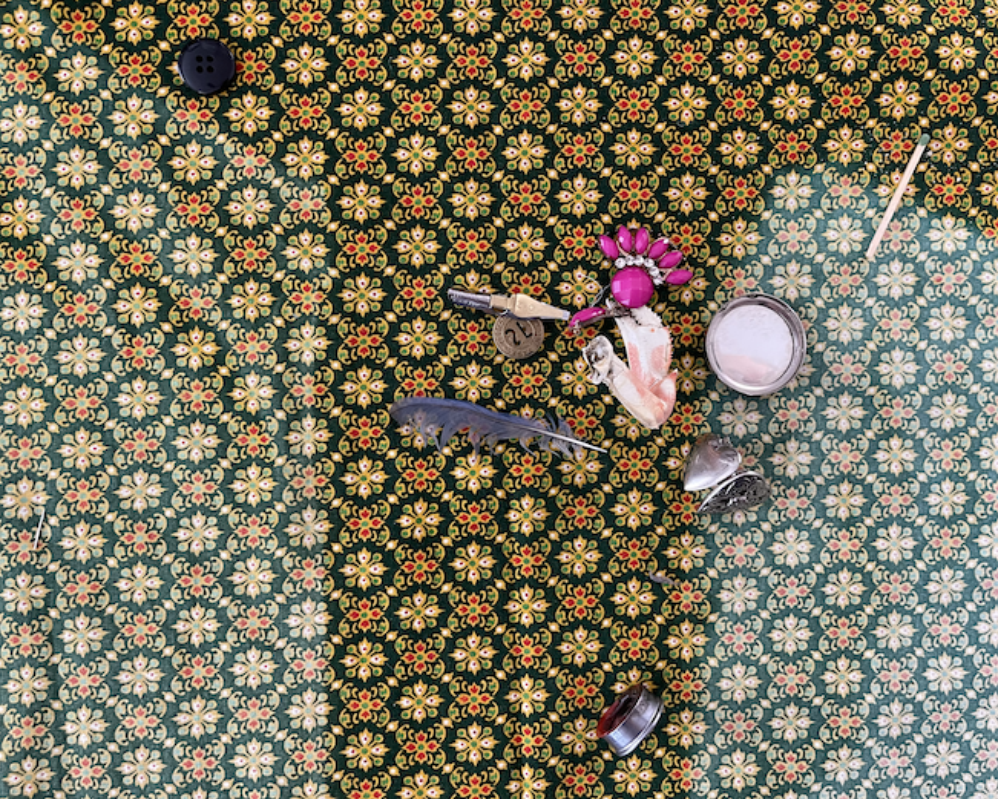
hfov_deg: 64.0
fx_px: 798
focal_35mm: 27
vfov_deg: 53.2
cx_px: 527
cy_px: 406
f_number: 1.6
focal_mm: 5.1
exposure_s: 1/60
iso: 320
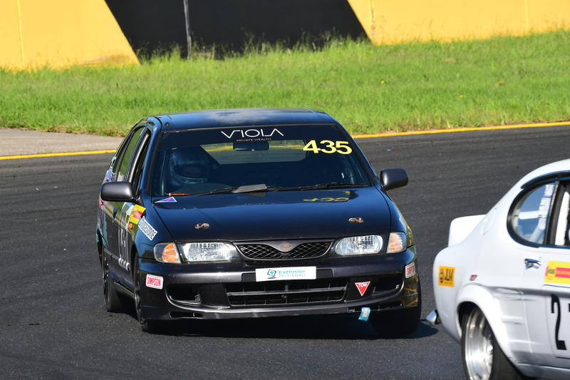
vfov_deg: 2.5
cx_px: 285
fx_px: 8548
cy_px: 190
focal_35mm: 540
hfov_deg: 3.8
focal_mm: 360
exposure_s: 1/640
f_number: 11
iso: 500
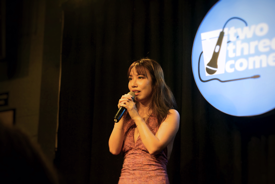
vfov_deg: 16.6
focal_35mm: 82
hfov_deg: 24.6
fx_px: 630
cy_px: 92
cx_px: 138
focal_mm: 55
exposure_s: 1/40
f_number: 5.6
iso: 3200
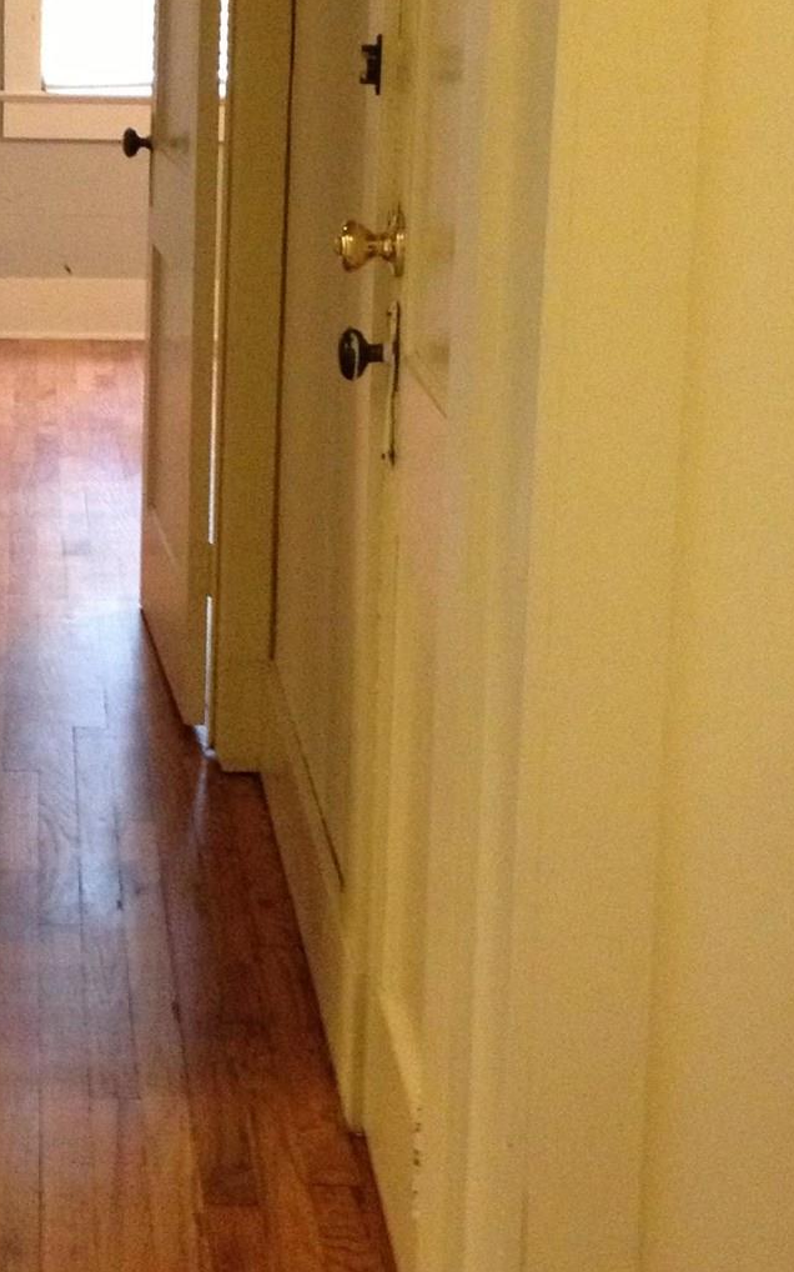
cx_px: 69
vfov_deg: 24.6
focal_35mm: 84
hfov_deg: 15.4
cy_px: 514
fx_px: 2909
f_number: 2.4
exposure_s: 1/20
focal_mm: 4.28
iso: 400
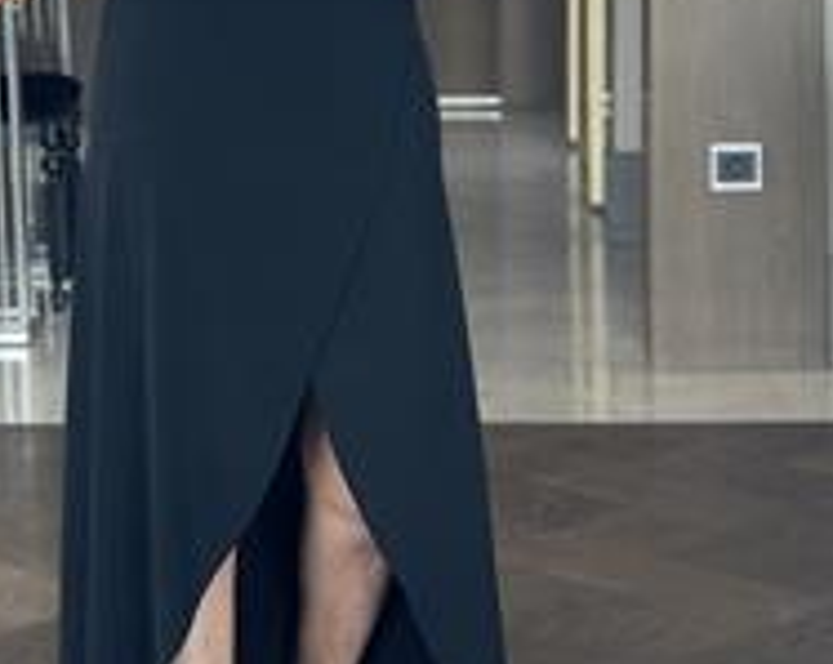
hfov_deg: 15.1
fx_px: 3126
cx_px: 218
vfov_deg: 12.1
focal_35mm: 127
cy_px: 134
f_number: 1.78
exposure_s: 1/108
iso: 125
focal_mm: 6.86
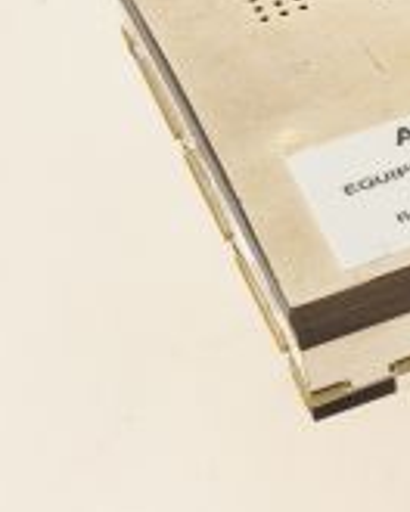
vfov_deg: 11.3
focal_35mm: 170
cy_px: 57
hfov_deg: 8.5
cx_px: 904
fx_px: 2579
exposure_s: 1/160
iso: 1600
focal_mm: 50
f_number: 13
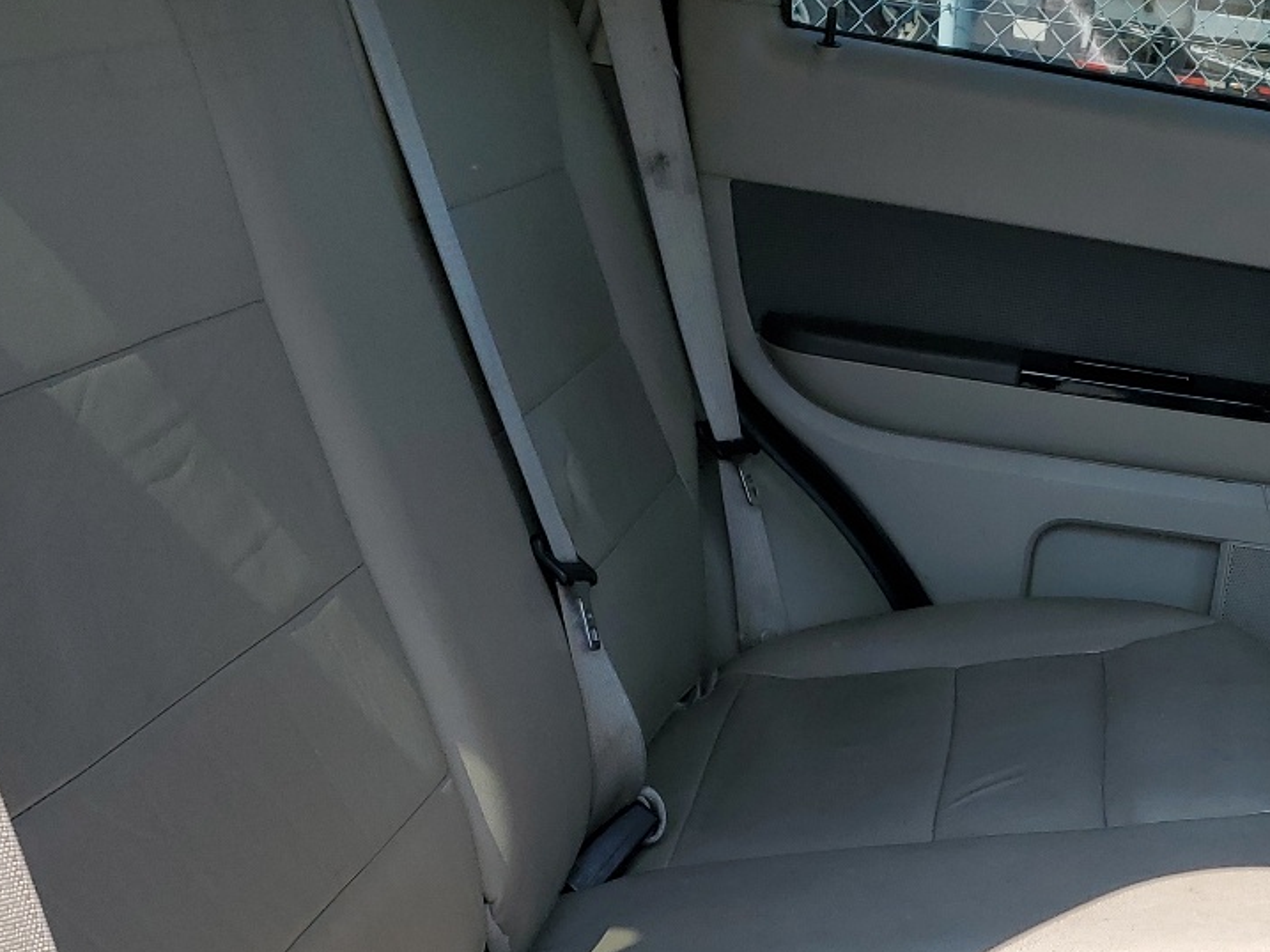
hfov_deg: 31.5
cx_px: 1165
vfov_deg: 25.1
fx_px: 2128
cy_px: 664
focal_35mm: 58
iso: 50
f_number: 1.5
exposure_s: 1/1250
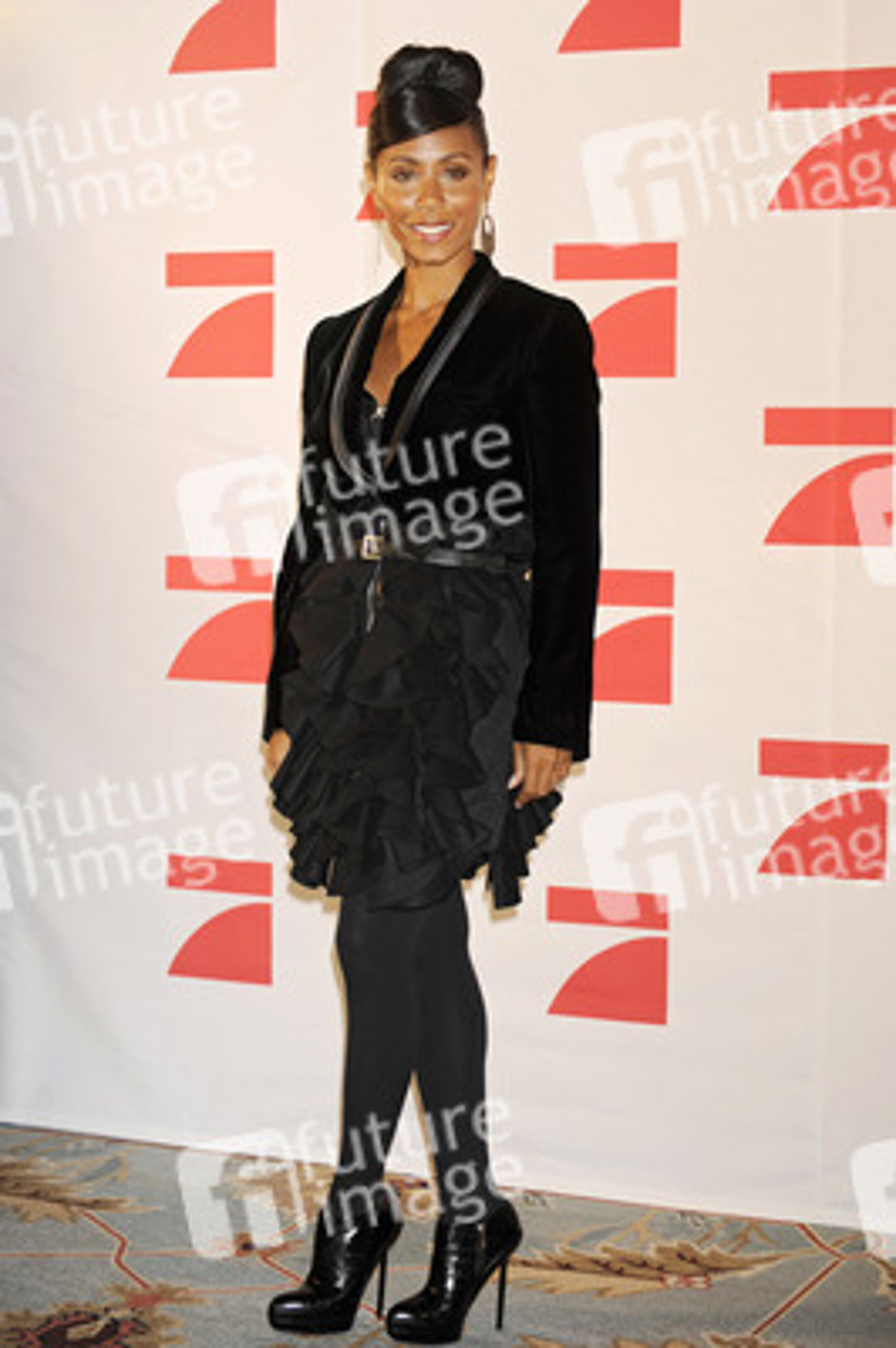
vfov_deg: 28.9
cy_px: 674
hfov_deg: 19.4
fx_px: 2618
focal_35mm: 70
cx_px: 448
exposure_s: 1/160
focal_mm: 70
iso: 500
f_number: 5.6
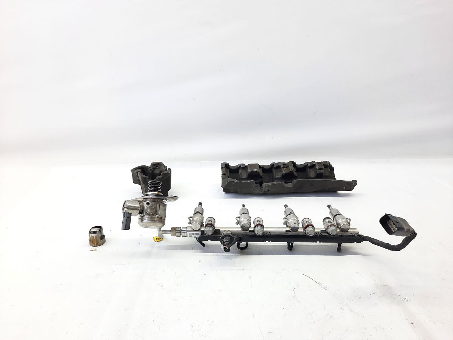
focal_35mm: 25
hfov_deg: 69.4
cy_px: 170
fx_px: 327
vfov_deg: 54.9
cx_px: 226
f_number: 2
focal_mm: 4.6
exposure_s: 1/50
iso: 80
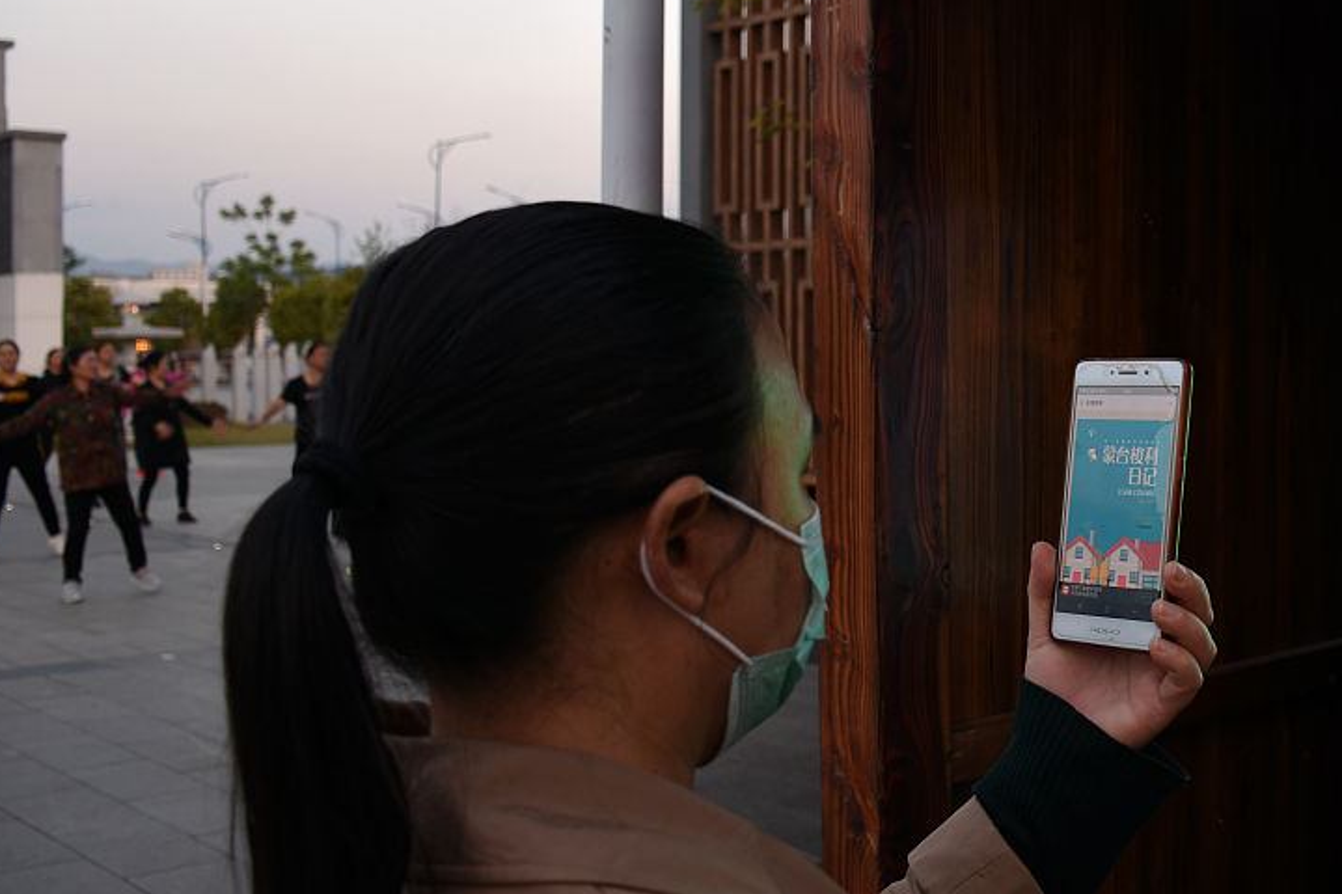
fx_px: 1677
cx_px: 1075
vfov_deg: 29.8
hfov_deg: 41.7
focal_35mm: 45
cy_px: 358
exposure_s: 1/40
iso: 100
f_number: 3.5
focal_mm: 18
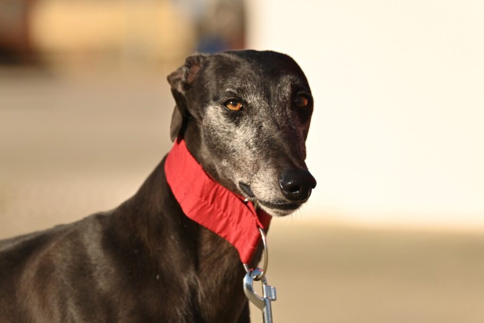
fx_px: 6050
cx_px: 242
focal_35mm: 450
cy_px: 162
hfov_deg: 4.6
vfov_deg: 3.1
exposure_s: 1/4000
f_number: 5.6
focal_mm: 300
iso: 720
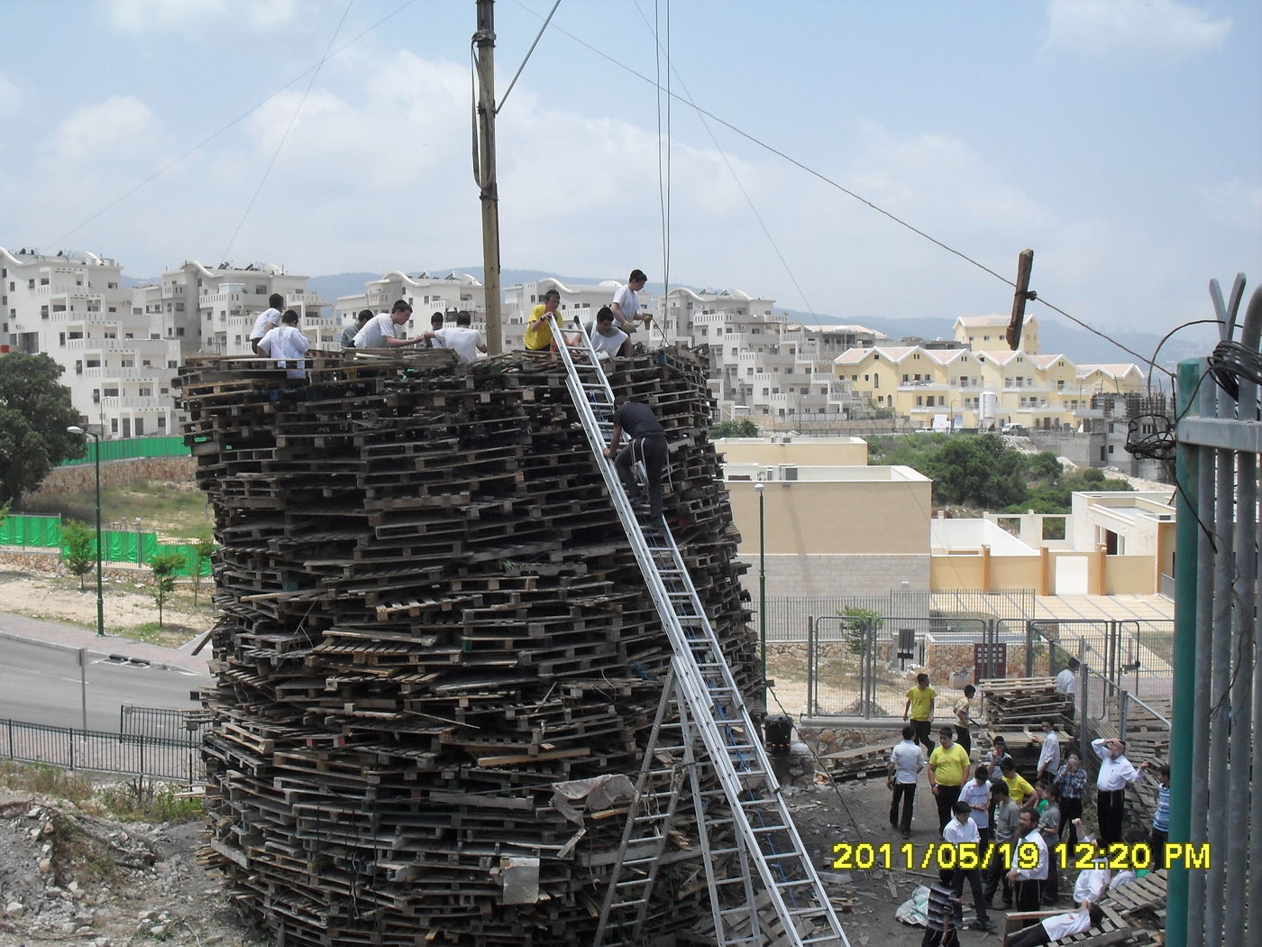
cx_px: 631
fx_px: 1385
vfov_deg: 37.7
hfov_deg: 49.0
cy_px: 474
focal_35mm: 38
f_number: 8.3
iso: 80
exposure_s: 1/250
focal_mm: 6.3
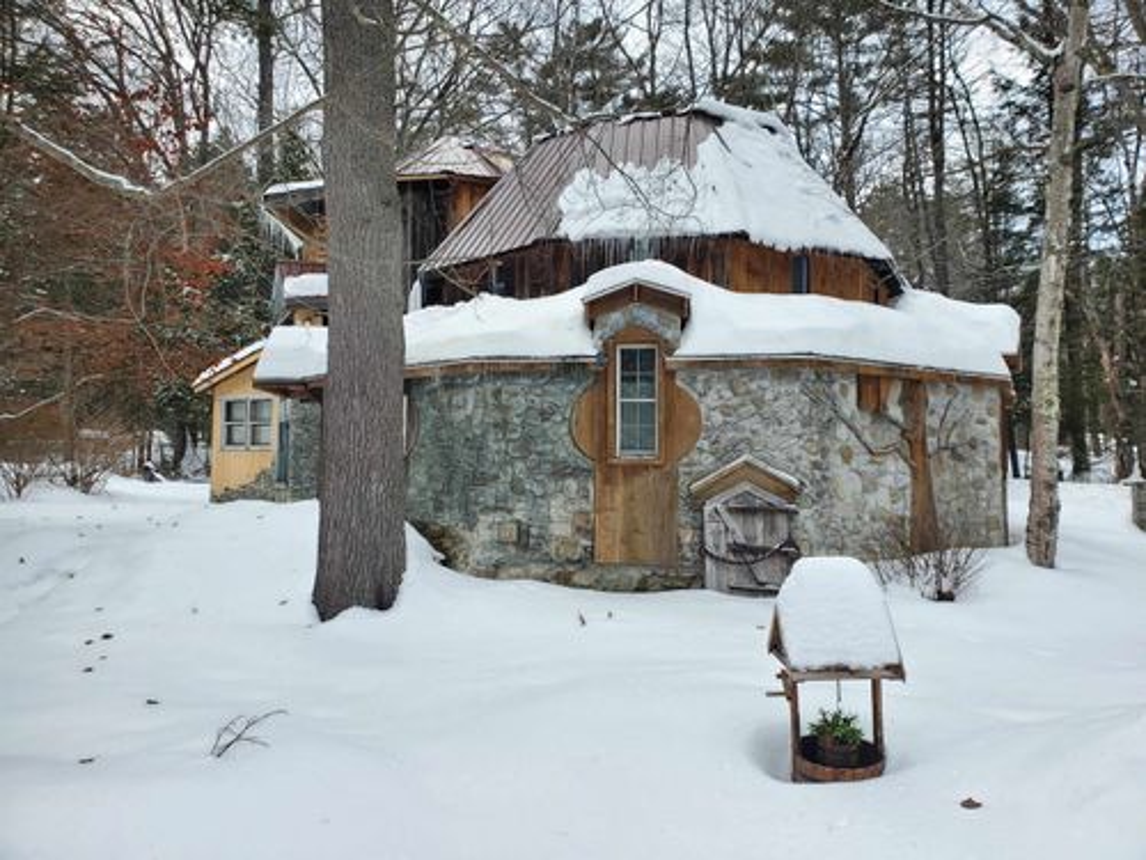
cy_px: 430
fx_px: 861
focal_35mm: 26
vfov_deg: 53.1
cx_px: 573
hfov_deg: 67.3
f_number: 2.4
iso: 50
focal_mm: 4.3
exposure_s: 1/500
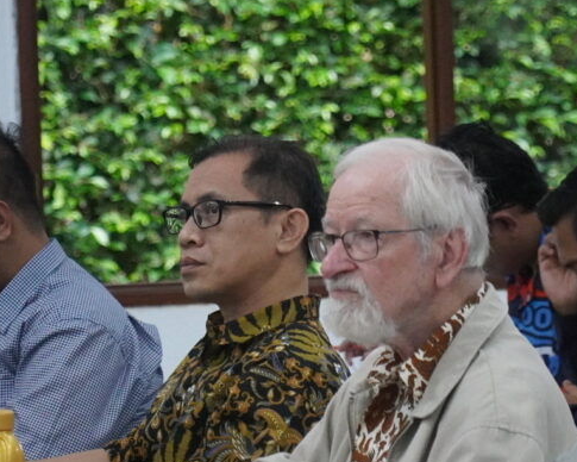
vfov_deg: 5.0
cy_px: 295
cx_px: 300
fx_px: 5328
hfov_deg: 6.2
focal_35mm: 312
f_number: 4
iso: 6400
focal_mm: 105
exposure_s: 1/160
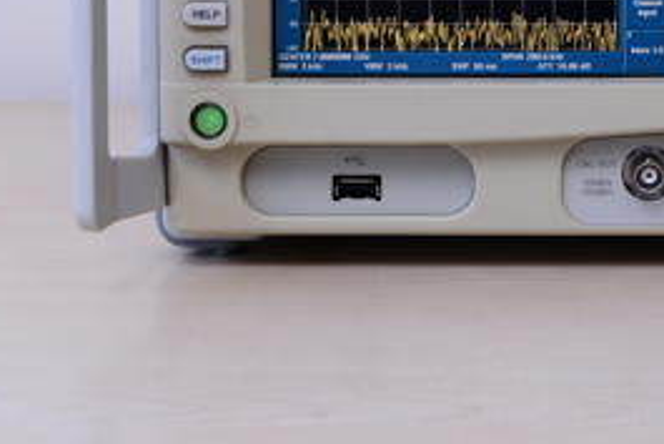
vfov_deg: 14.0
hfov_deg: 20.9
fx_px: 1753
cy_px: -75
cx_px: 628
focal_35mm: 95
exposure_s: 1/40
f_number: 8
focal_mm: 35
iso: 450
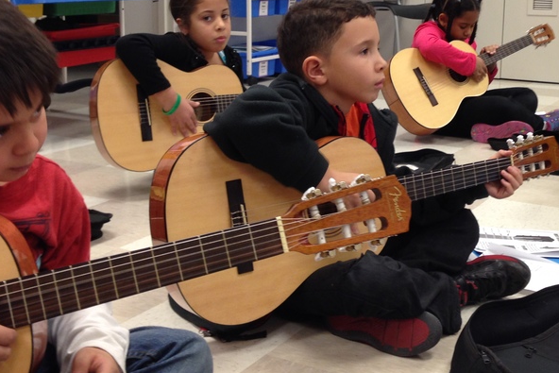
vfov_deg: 23.2
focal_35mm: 58
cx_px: 325
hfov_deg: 34.4
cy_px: 112
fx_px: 901
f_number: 2.4
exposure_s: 1/20
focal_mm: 4.12
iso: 64
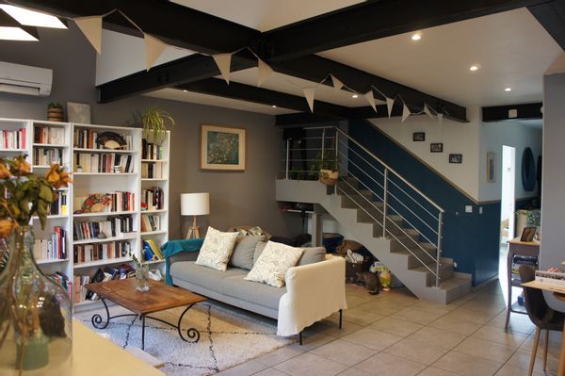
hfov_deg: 67.4
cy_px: 188
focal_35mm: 27
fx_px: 423
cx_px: 282
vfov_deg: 47.9
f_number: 3.5
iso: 400
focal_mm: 18
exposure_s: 1/30
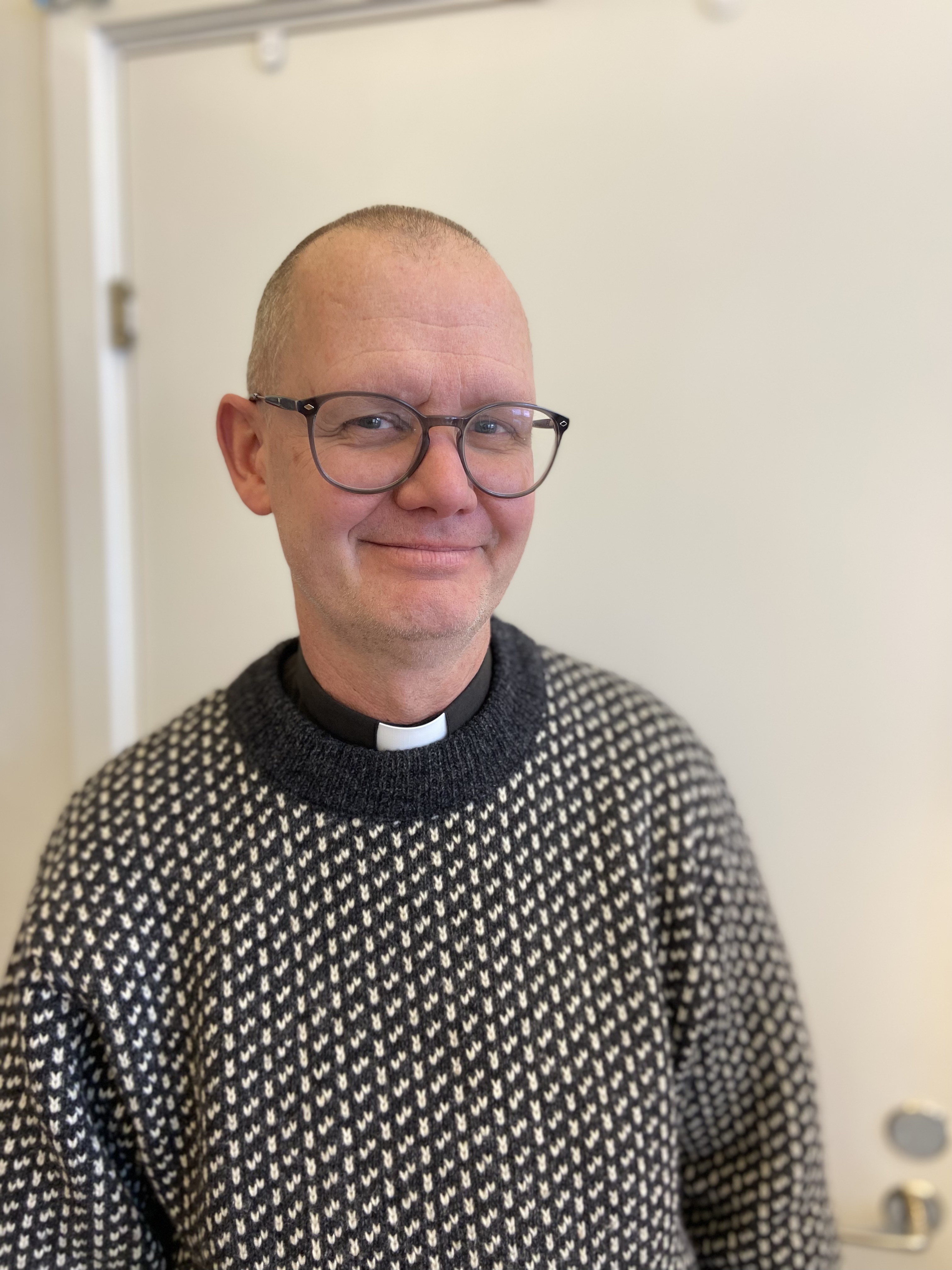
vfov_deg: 67.3
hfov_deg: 53.1
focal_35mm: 26
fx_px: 953
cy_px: 635
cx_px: 476
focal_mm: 4.25
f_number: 1.8
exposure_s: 1/50
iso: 100
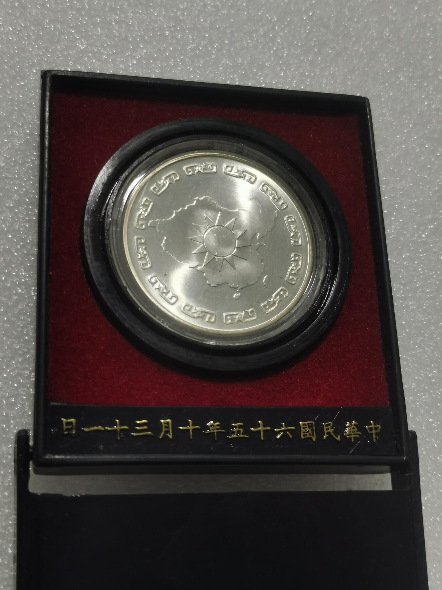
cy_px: 295
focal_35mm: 53
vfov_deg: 36.2
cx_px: 221
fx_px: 902
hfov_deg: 27.5
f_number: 1.8
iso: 50
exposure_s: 1/101
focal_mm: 5.58
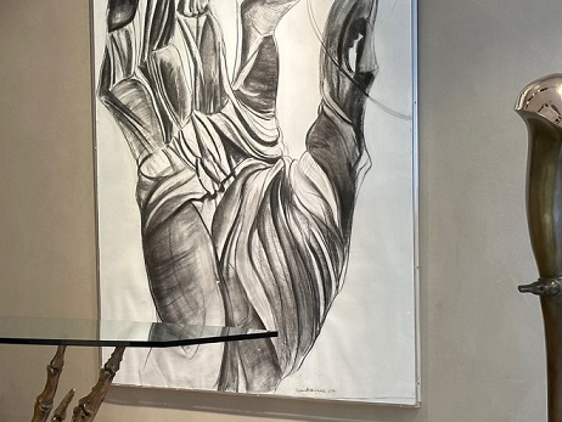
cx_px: 181
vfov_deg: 15.9
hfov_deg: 21.0
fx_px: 1511
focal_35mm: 93
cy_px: 241
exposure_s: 1/100
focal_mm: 6.86
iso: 100
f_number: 1.78
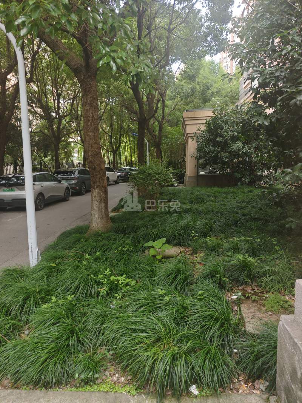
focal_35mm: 23
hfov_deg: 58.9
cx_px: 151
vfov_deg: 73.9
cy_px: 202
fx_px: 268
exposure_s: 1/100
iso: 64
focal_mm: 8.72
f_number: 2
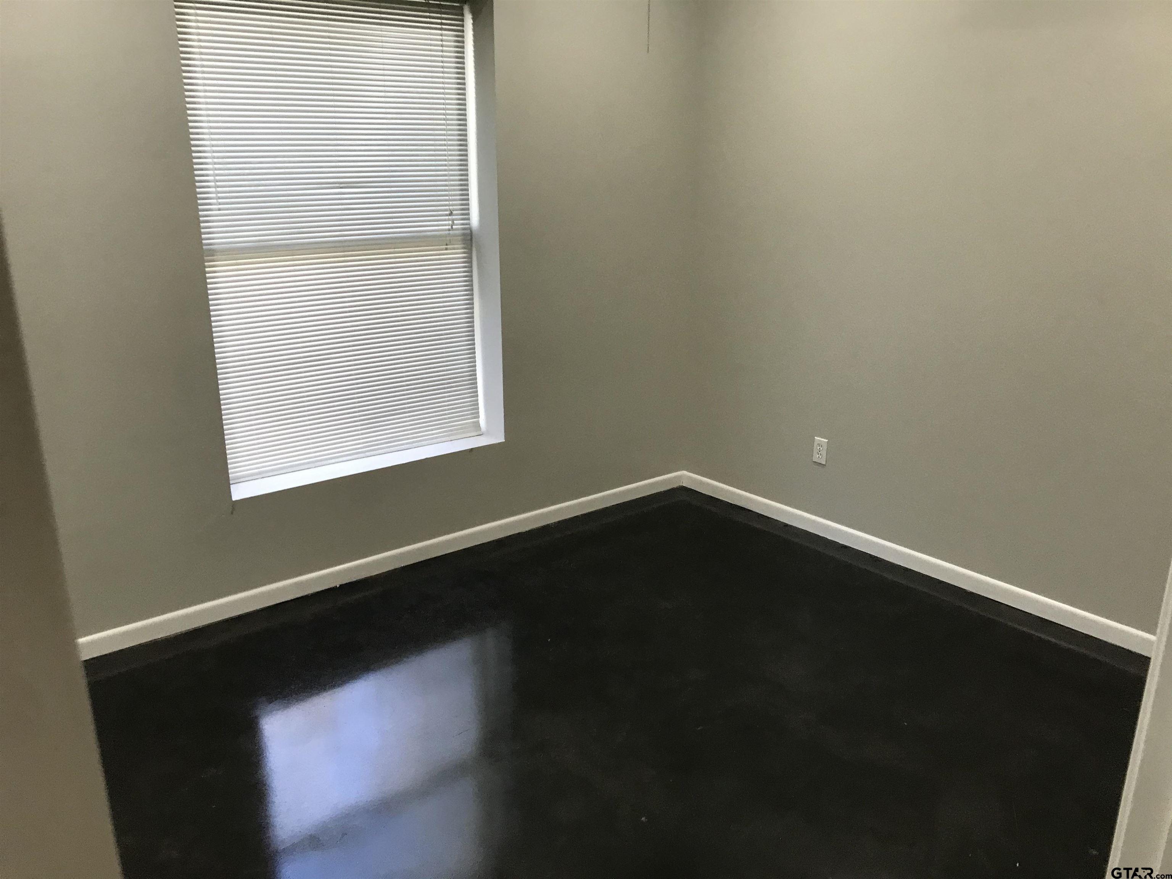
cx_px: 586
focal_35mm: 28
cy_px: 440
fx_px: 948
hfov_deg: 63.4
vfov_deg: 49.7
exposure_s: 1/30
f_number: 1.8
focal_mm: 3.99
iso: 32
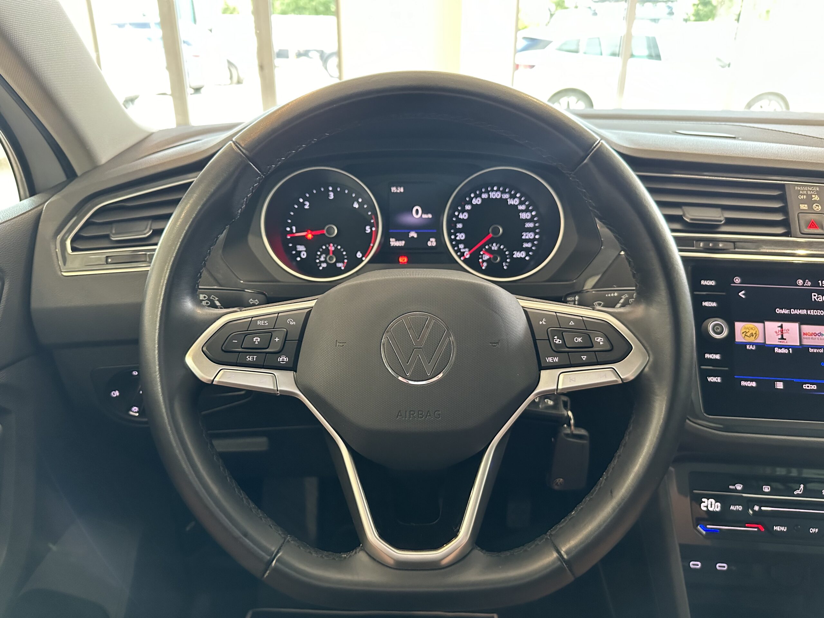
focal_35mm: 24
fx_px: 571
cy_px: 309
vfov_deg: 56.8
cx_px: 412
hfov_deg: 71.6
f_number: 1.78
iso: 640
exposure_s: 1/50
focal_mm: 6.86
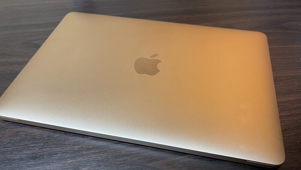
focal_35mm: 29
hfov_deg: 66.1
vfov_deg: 39.9
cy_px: 109
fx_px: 232
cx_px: 151
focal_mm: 5.1
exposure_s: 1/60
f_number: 1.6
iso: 200
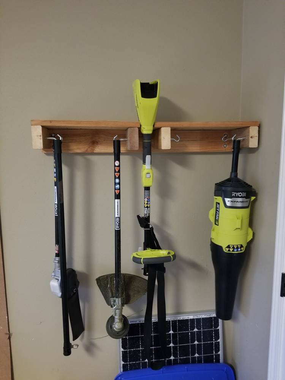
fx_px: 285
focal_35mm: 26
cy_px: 190
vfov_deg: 67.3
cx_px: 142
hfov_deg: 53.1
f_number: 1.7
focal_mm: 4.3
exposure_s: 1/10
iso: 250
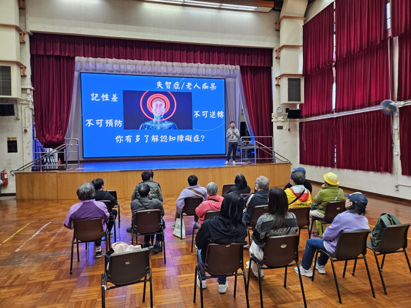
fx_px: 273
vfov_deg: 58.9
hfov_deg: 73.9
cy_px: 154
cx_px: 206
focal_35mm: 23
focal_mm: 5.4
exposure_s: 1/100
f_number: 1.8
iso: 250
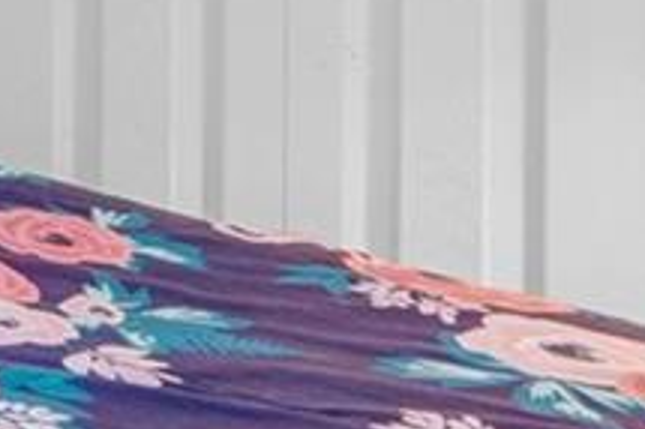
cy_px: -510
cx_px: -1425
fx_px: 2130
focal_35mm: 119
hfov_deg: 10.4
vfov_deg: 10.3
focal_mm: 16
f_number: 9
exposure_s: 1/2.5
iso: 250
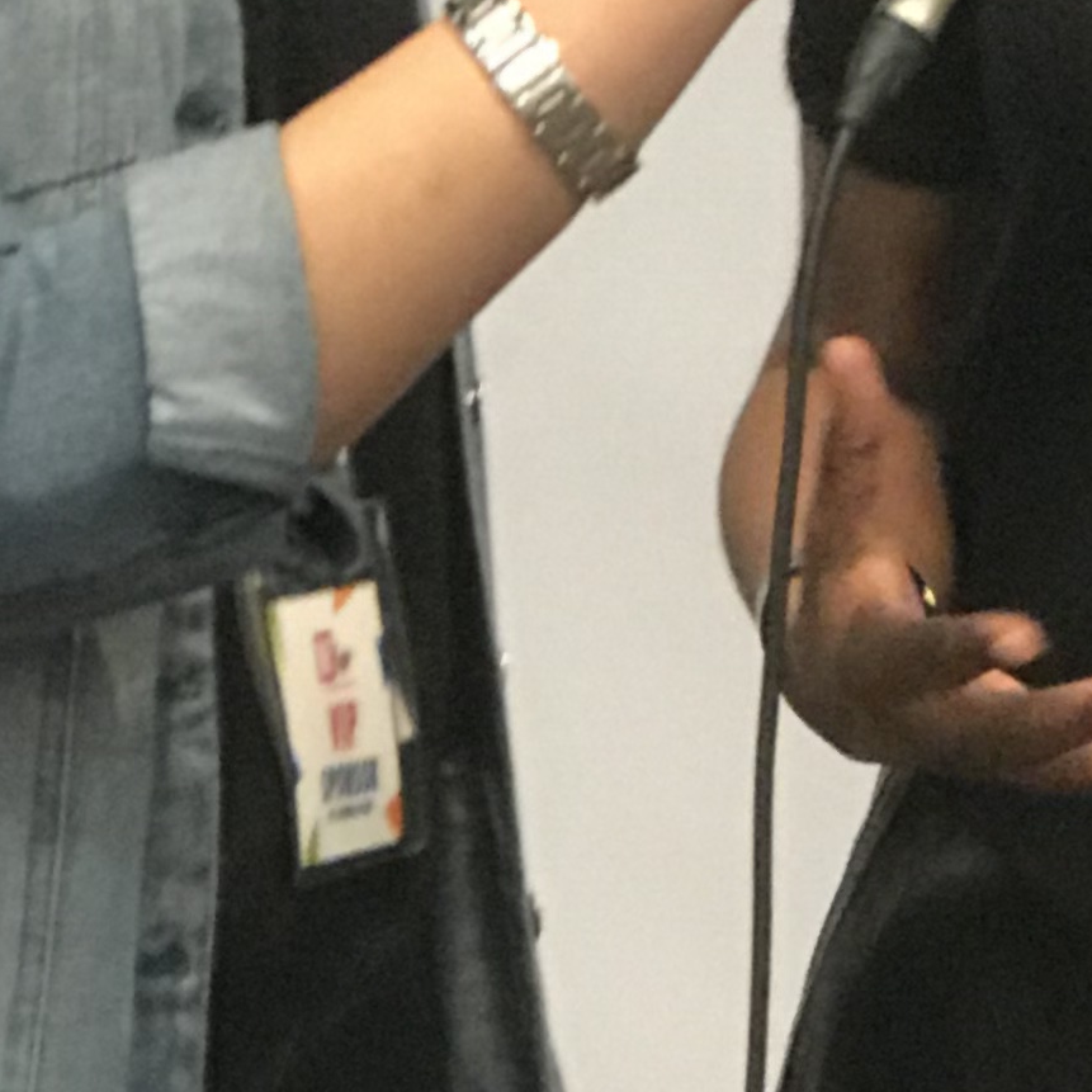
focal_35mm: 236
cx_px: 814
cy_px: -349
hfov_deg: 7.4
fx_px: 8423
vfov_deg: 7.3
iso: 320
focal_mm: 6.6
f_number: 2.8
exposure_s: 1/60
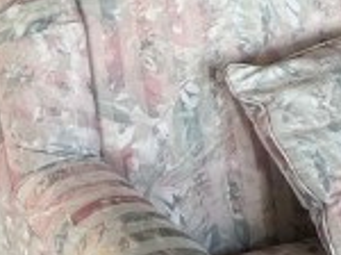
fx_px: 1751
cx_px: 98
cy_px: -382
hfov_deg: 11.1
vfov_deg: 7.7
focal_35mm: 178
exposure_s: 1/120
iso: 64
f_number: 1.6
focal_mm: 5.1
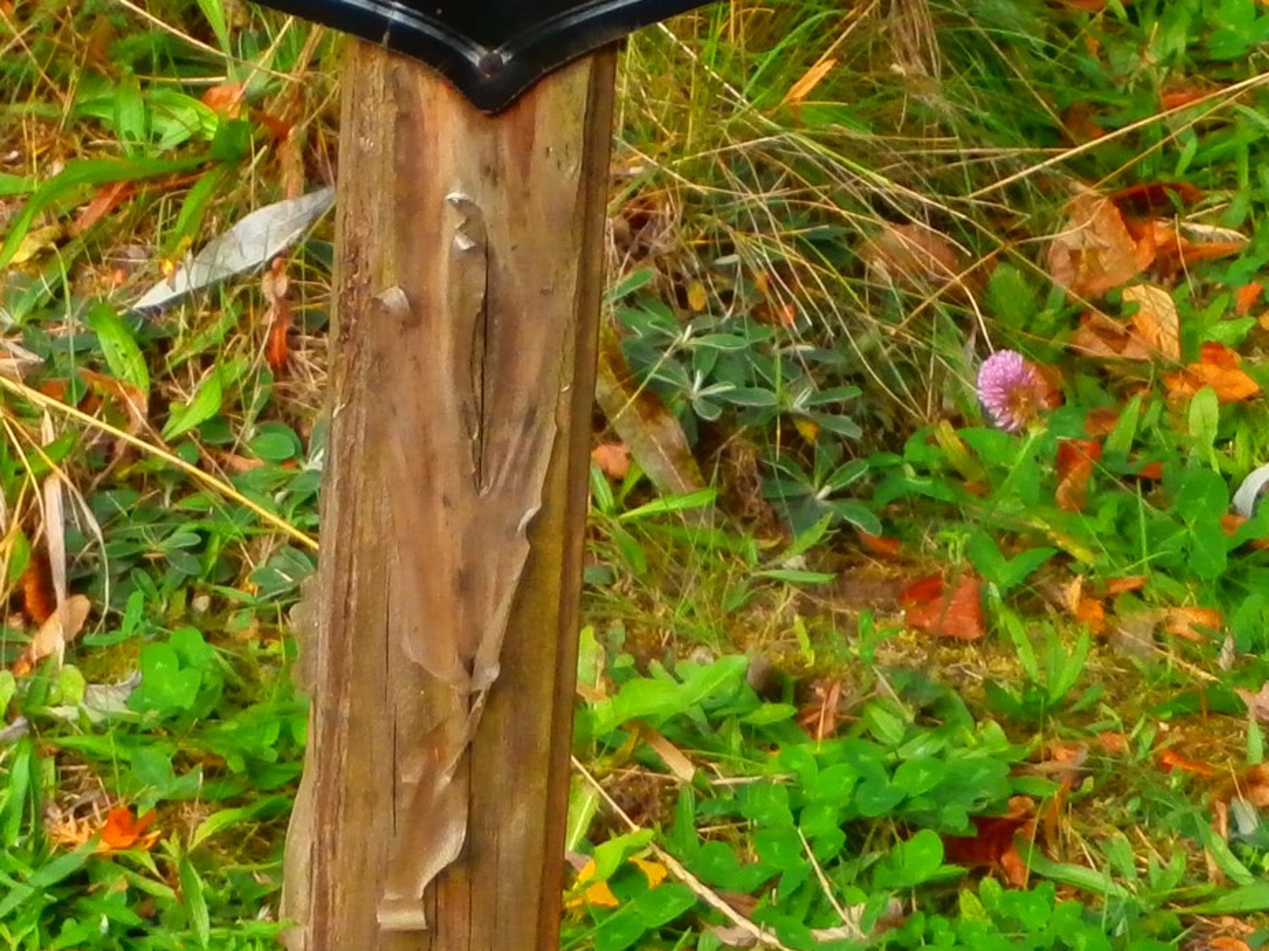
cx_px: 505
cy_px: -530
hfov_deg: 9.0
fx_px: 8063
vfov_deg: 6.6
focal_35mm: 220
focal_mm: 12.1
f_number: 4.7
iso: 100
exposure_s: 1/100
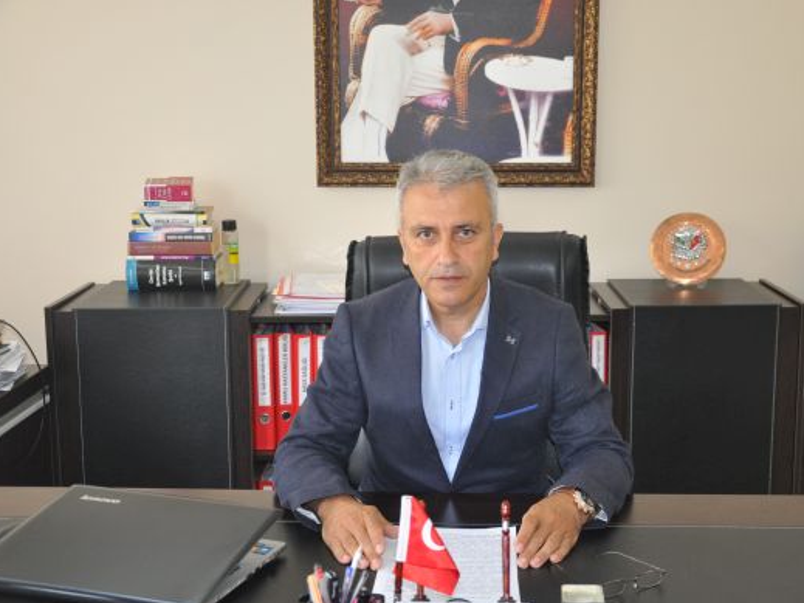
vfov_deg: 29.1
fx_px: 1161
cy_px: 306
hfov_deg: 38.1
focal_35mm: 50
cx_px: 455
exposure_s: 1/60
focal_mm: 30
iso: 800
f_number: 4.2
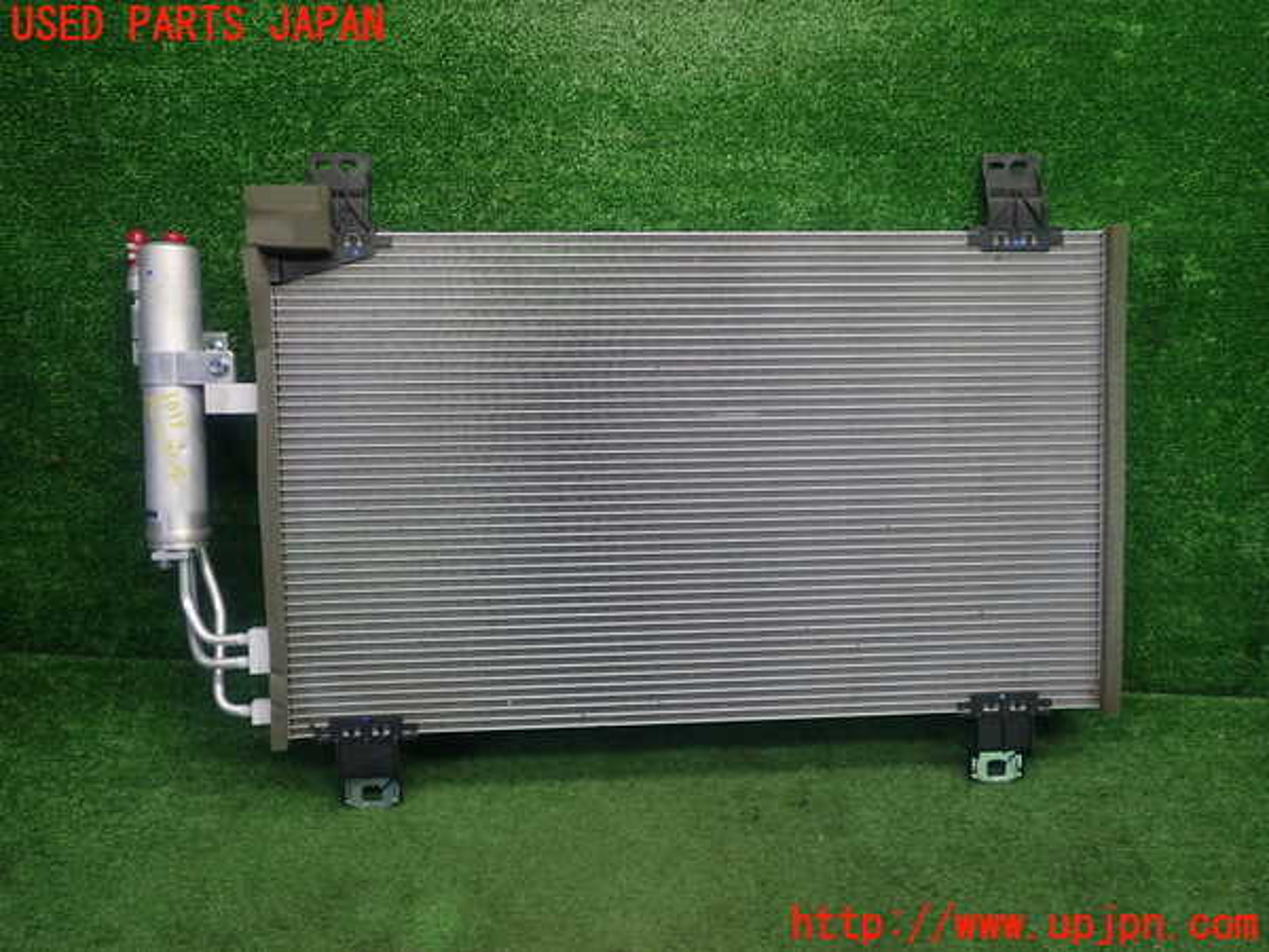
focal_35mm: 30
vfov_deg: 46.8
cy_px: 476
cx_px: 634
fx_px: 1100
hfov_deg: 60.0
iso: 160
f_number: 2.3
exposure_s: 1/60
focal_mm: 5.4
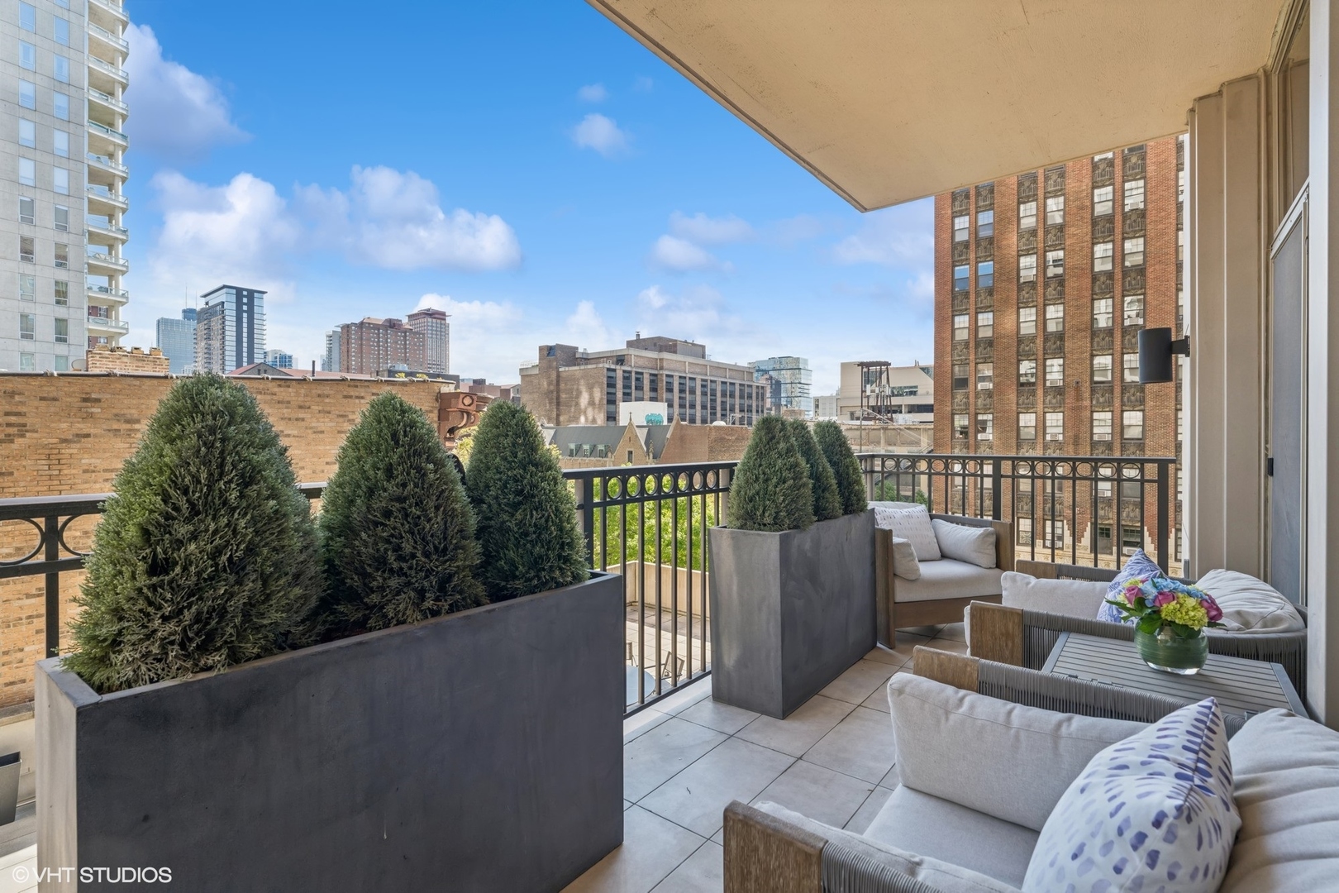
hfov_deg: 96.7
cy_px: 446
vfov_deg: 73.7
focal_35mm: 16
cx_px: 670
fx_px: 595
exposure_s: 1/200
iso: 320
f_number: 8
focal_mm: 16
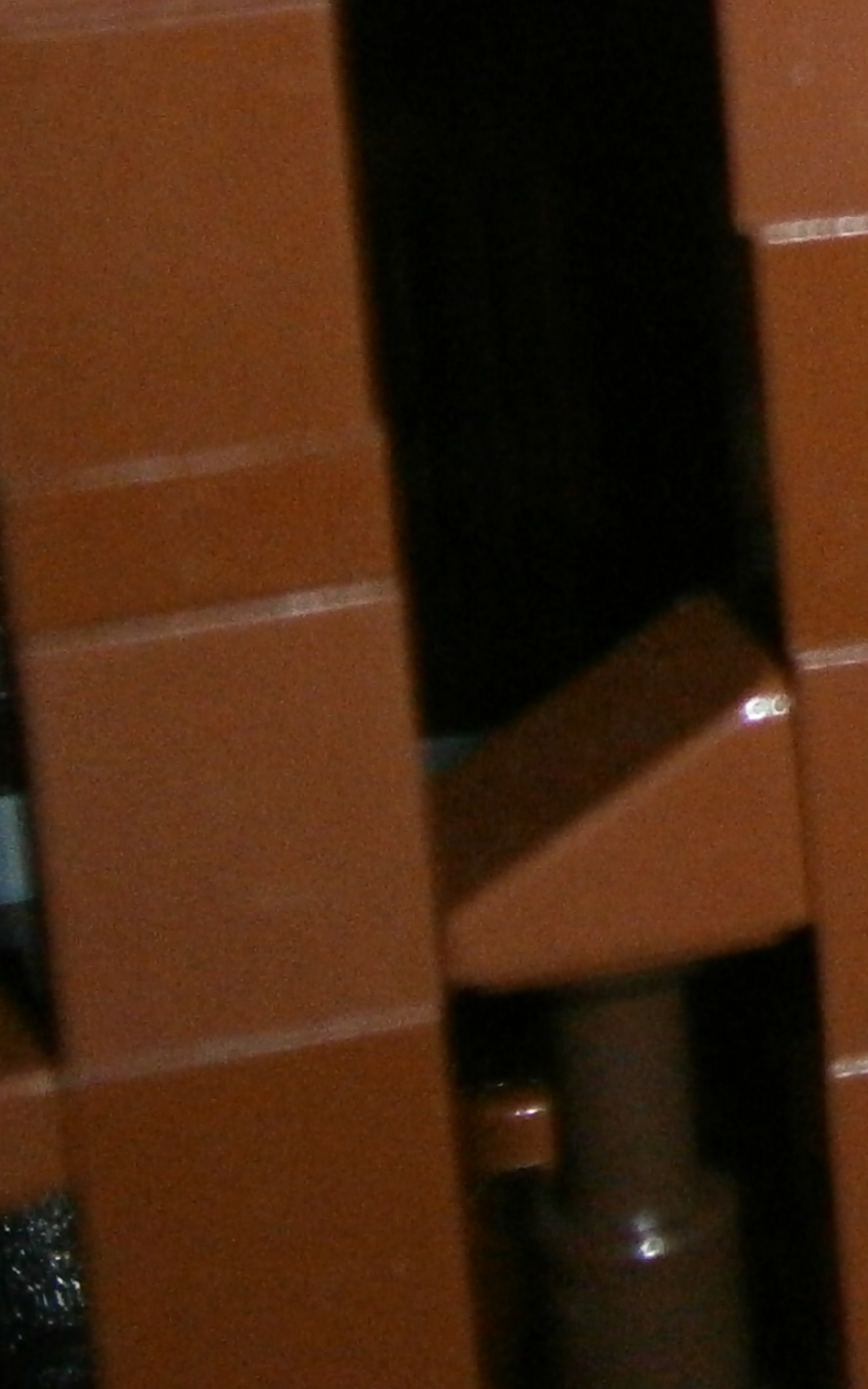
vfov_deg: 13.6
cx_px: 1927
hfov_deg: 8.1
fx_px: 5754
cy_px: 26
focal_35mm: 152
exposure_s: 1/250
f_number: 3.4
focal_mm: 8.3
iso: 400
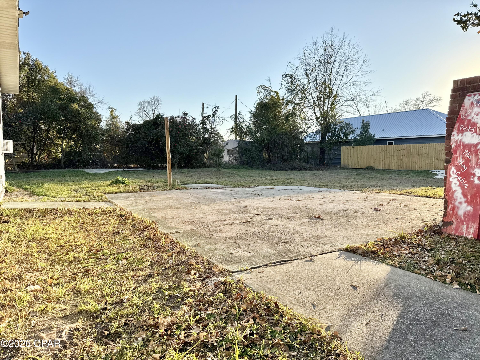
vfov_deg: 56.8
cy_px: 180
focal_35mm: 24
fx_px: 333
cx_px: 240
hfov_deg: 71.6
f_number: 1.78
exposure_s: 1/3425
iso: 100
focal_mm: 6.76
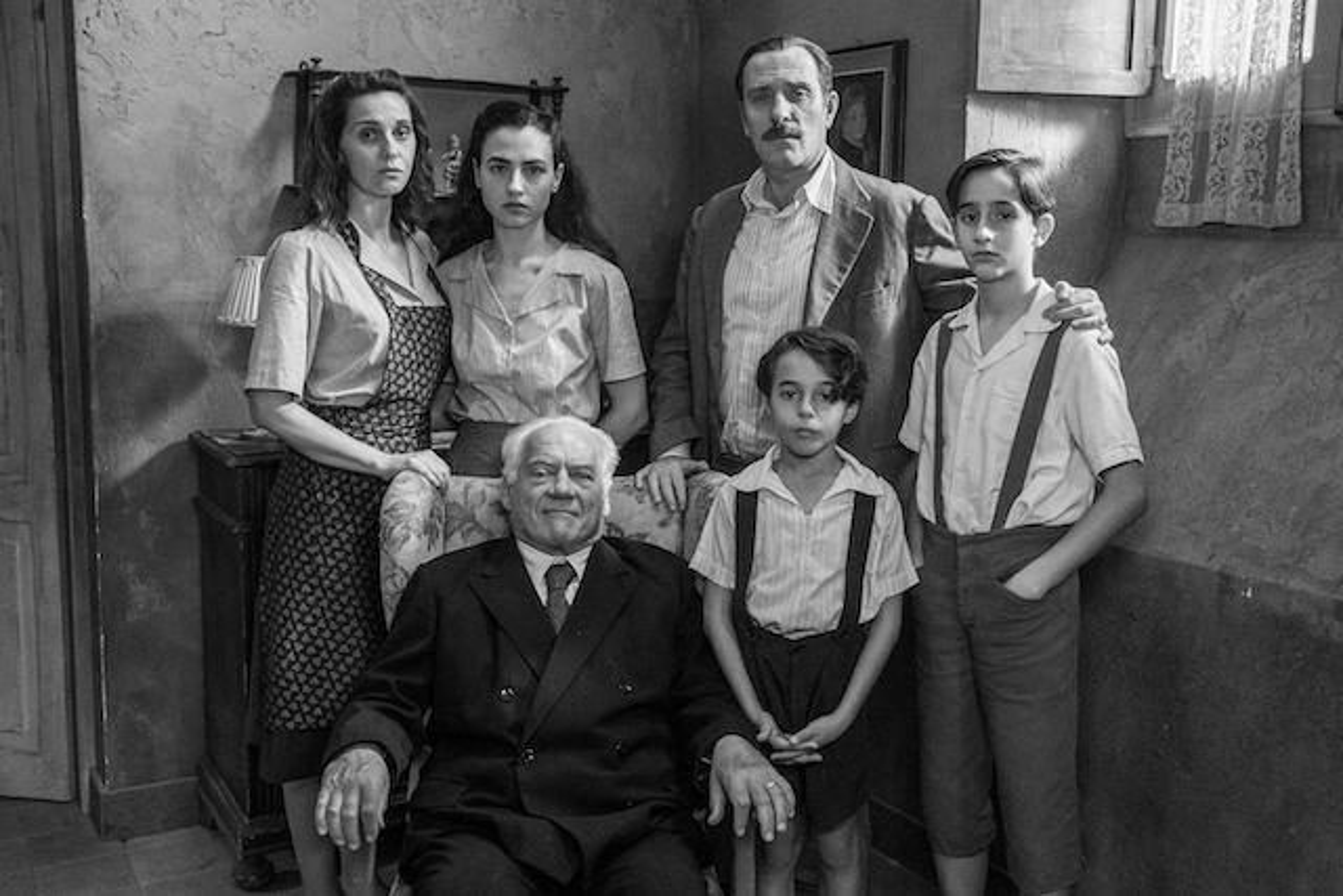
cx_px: 672
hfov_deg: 54.4
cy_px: 448
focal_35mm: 35
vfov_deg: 37.9
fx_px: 1306
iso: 6400
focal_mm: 23.4
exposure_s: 1/125
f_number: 2.8
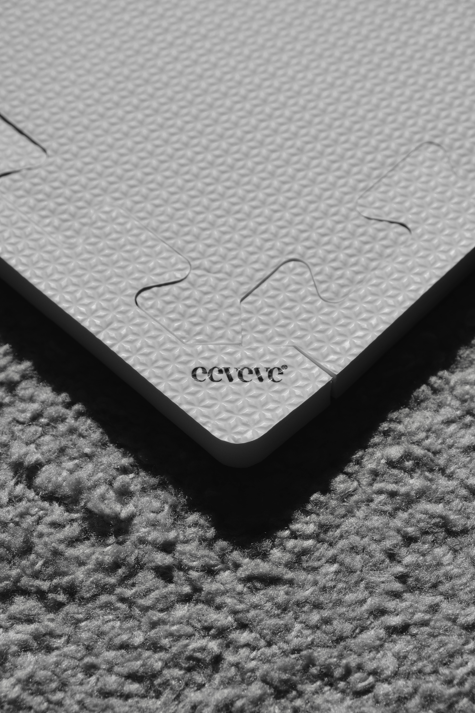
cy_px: 350
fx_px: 1544
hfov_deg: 17.5
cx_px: 238
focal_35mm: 78
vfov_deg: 26.0
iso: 320
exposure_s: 1/1250
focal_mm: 50.5
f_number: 5.6
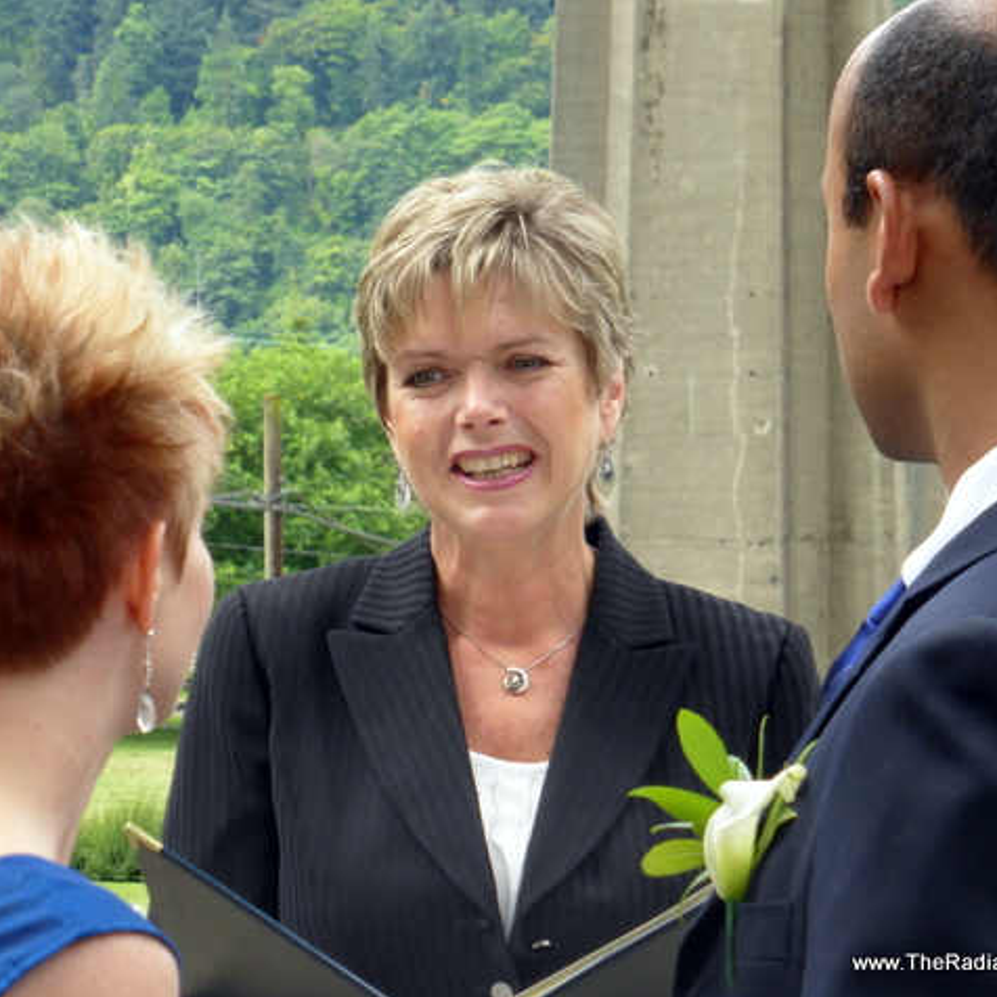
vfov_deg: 11.6
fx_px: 4920
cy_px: 501
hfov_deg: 11.6
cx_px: 498
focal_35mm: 151
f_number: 5.3
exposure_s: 1/100
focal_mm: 20.6
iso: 100
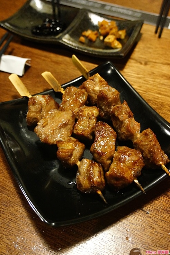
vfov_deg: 49.6
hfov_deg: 34.1
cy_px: 131
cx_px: 92
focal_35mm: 39
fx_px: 277
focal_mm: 24
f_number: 4.5
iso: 3200
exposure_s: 1/50
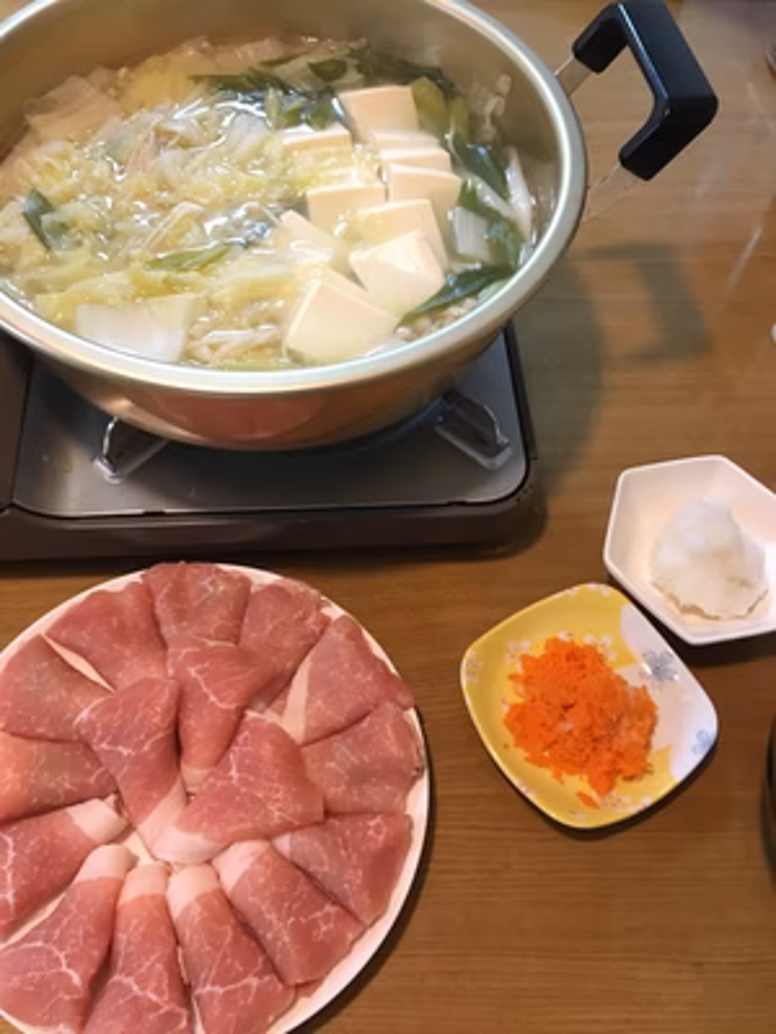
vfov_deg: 61.7
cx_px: 388
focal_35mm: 29
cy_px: 517
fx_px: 867
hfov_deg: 48.2
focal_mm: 4.15
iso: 200
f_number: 2.2
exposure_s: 1/30
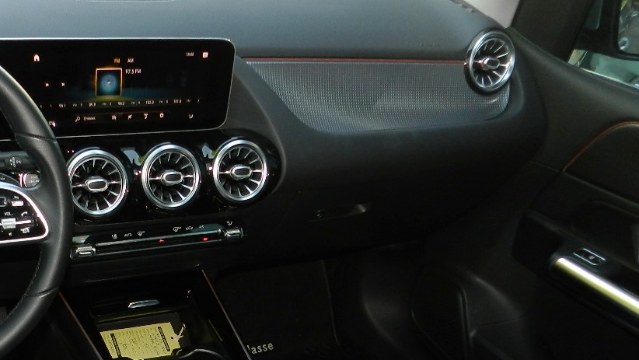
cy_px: 332
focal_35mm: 39
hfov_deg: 49.1
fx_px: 661
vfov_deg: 29.1
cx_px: 143
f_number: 3.4
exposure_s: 1/30
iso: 200
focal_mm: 4
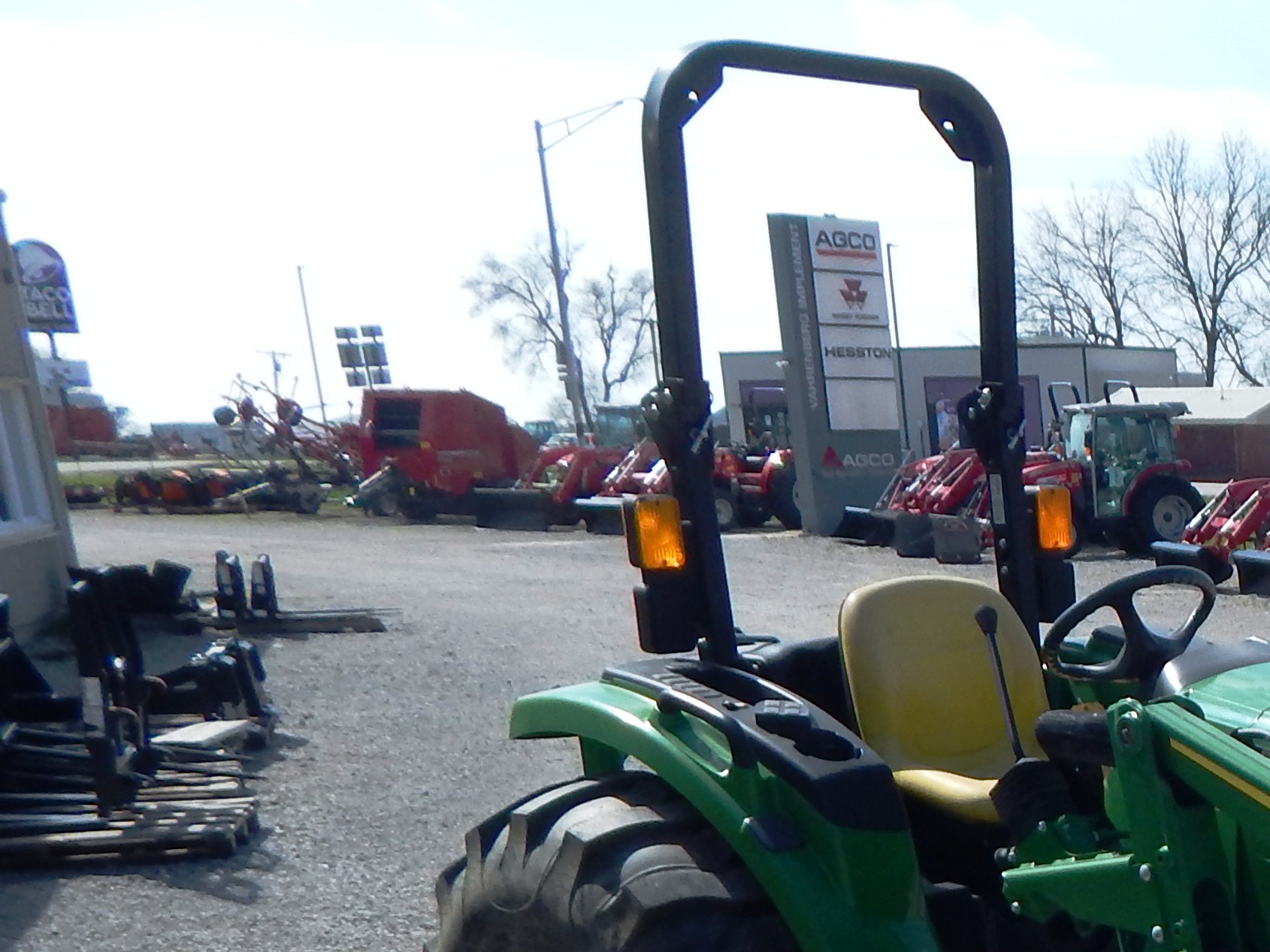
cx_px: 1659
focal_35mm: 60
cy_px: 1149
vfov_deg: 22.5
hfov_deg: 27.0
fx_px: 2201
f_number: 6
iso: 125
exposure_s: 1/400
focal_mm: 4
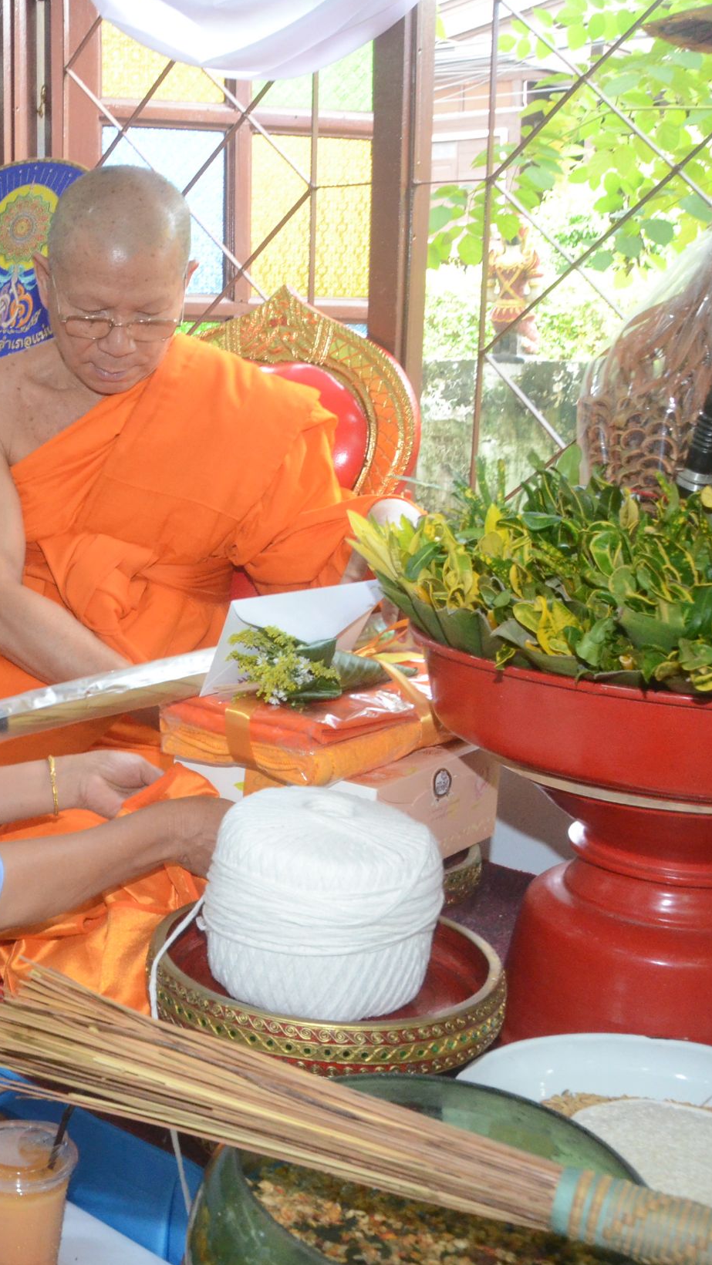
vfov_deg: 47.4
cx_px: -131
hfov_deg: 25.1
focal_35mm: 43
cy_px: 629
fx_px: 1443
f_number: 9
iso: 2500
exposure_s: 1/60
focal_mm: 18
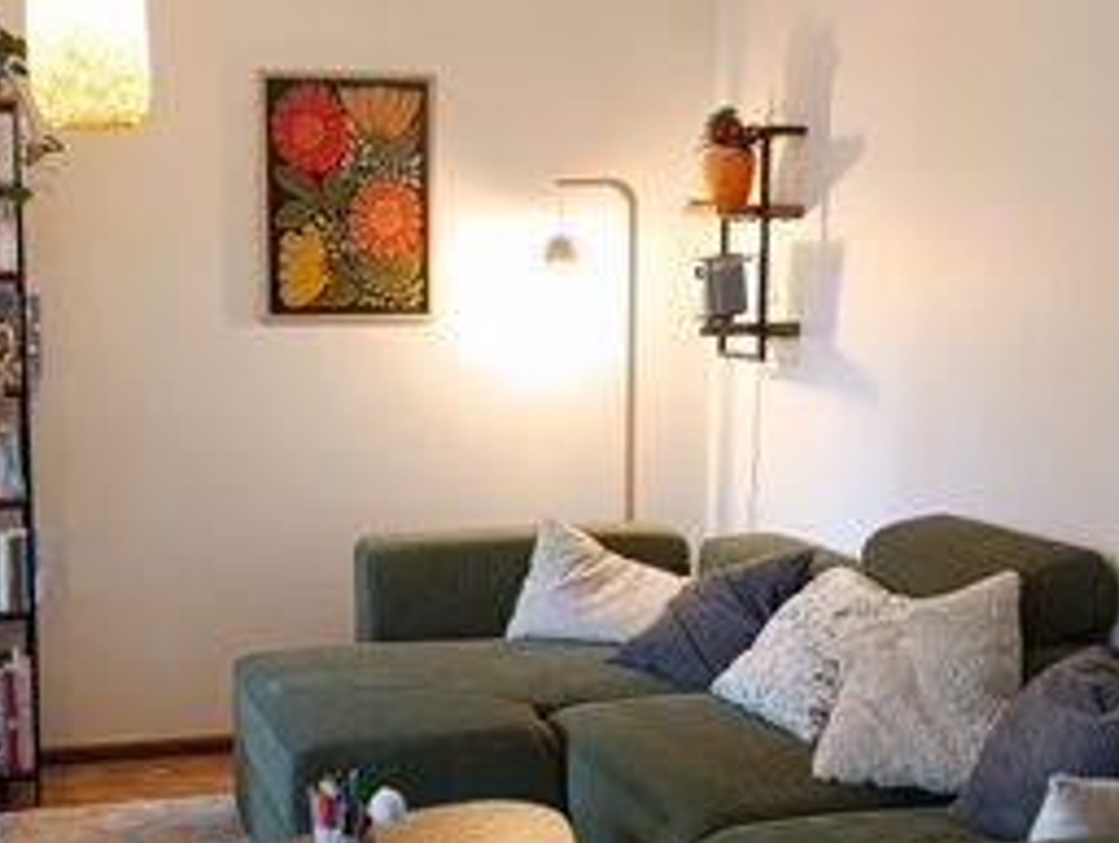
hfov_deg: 35.3
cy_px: 494
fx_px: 1749
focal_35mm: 54
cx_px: 441
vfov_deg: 27.1
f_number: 1.6
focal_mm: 6.14
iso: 1000
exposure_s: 1/33.3
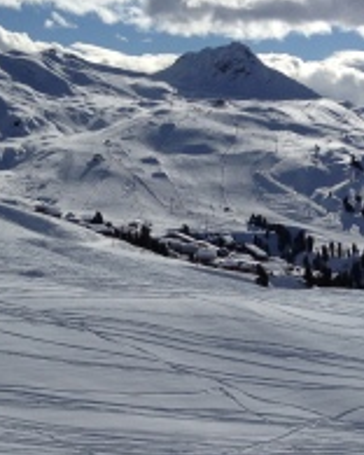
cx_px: 380
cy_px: 280
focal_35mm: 84
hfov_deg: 17.8
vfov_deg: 22.7
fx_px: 1131
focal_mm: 4.28
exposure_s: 1/7937
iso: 50
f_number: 2.4
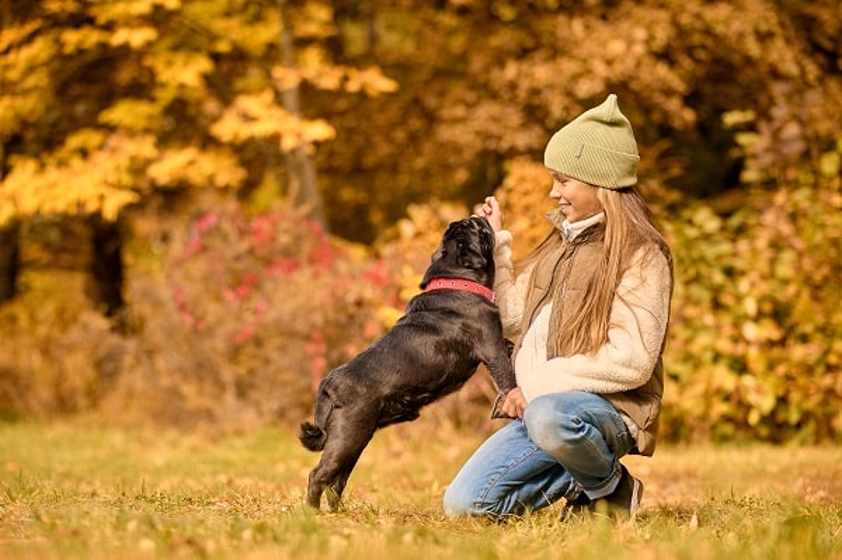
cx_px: 421
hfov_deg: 23.9
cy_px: 280
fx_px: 1986
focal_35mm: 85
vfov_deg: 16.0
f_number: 2.5
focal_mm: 85
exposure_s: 1/4000
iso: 320
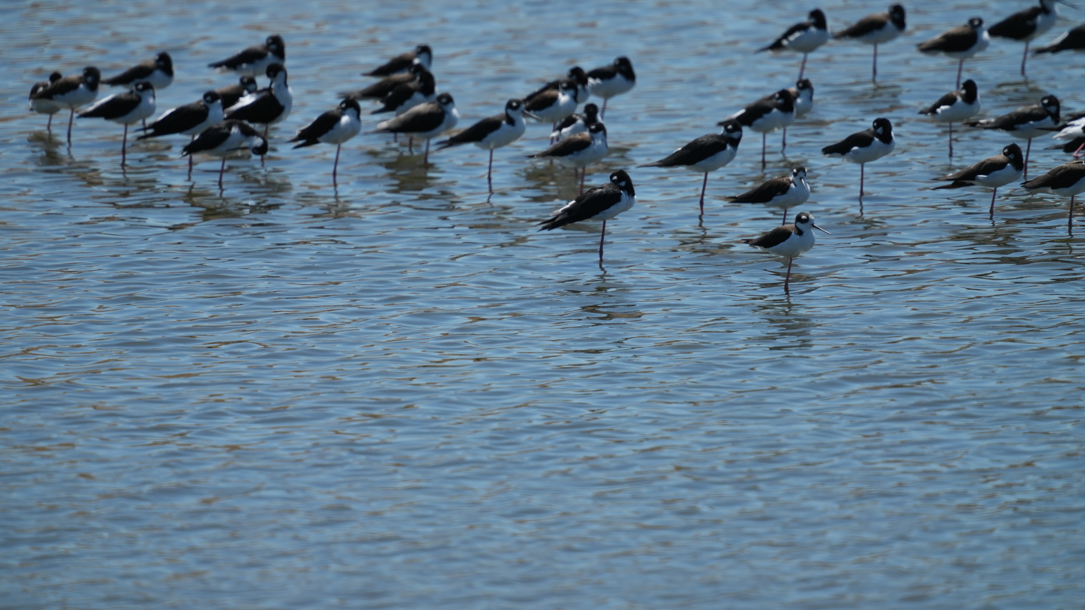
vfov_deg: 1.9
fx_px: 18124
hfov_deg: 3.4
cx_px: 543
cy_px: 260
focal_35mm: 630
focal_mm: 600
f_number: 5.6
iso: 400
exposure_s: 1/2000
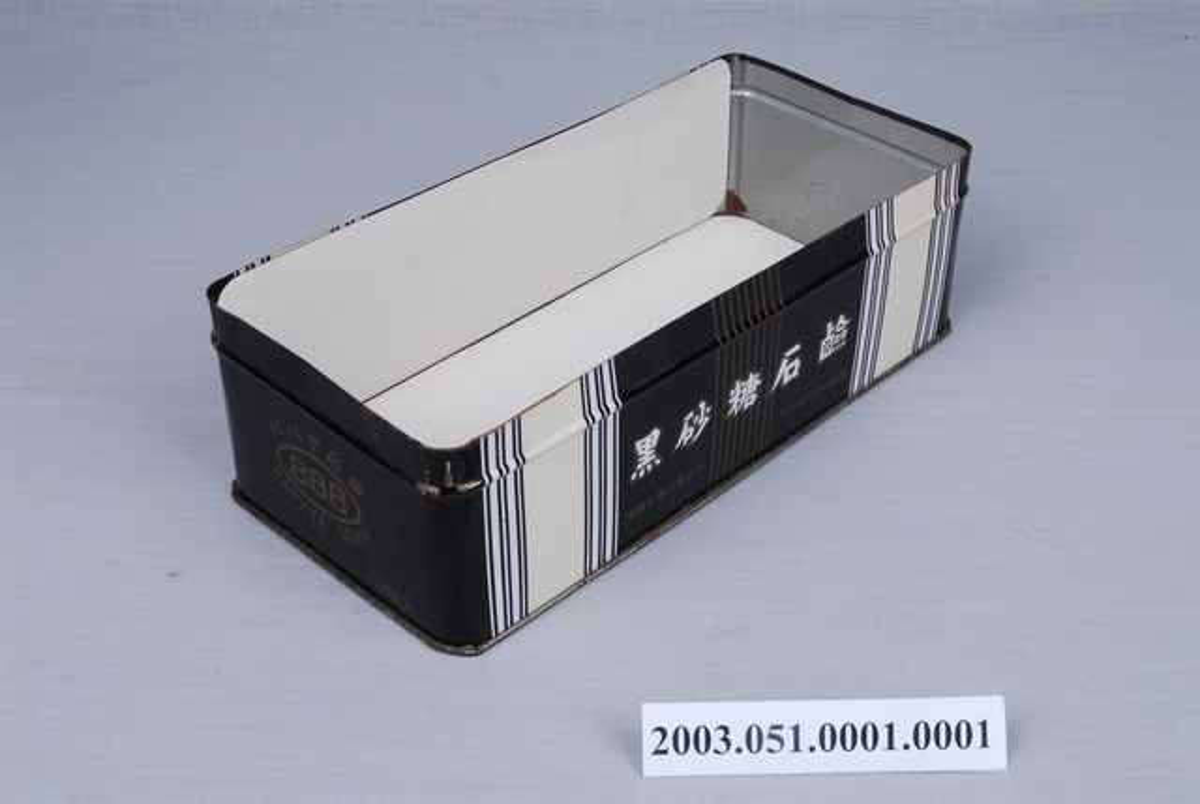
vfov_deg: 25.8
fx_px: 1753
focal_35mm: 52
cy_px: 402
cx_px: 600
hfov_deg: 37.8
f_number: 22
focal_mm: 35
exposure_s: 1/125
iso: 100
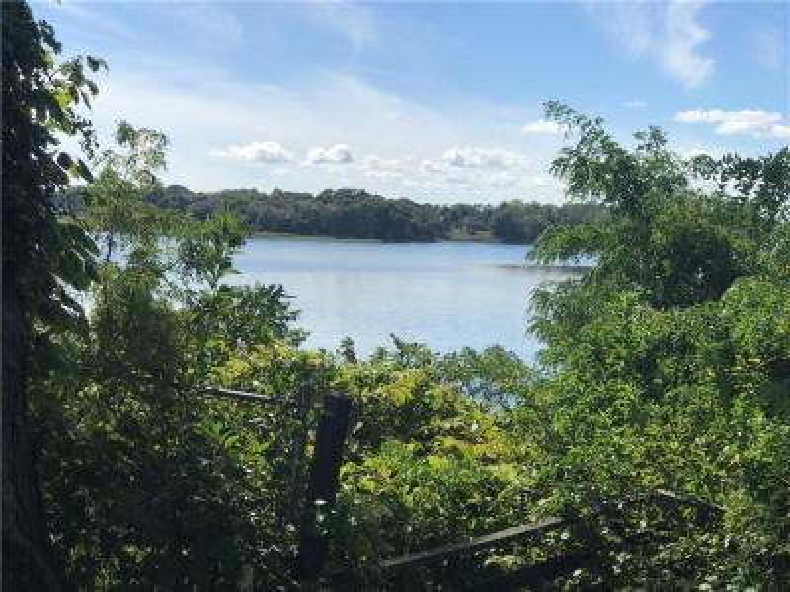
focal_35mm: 57
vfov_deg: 25.7
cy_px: 296
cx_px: 395
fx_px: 1301
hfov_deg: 33.8
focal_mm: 6.6
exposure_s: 1/1368
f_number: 2.8
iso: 20
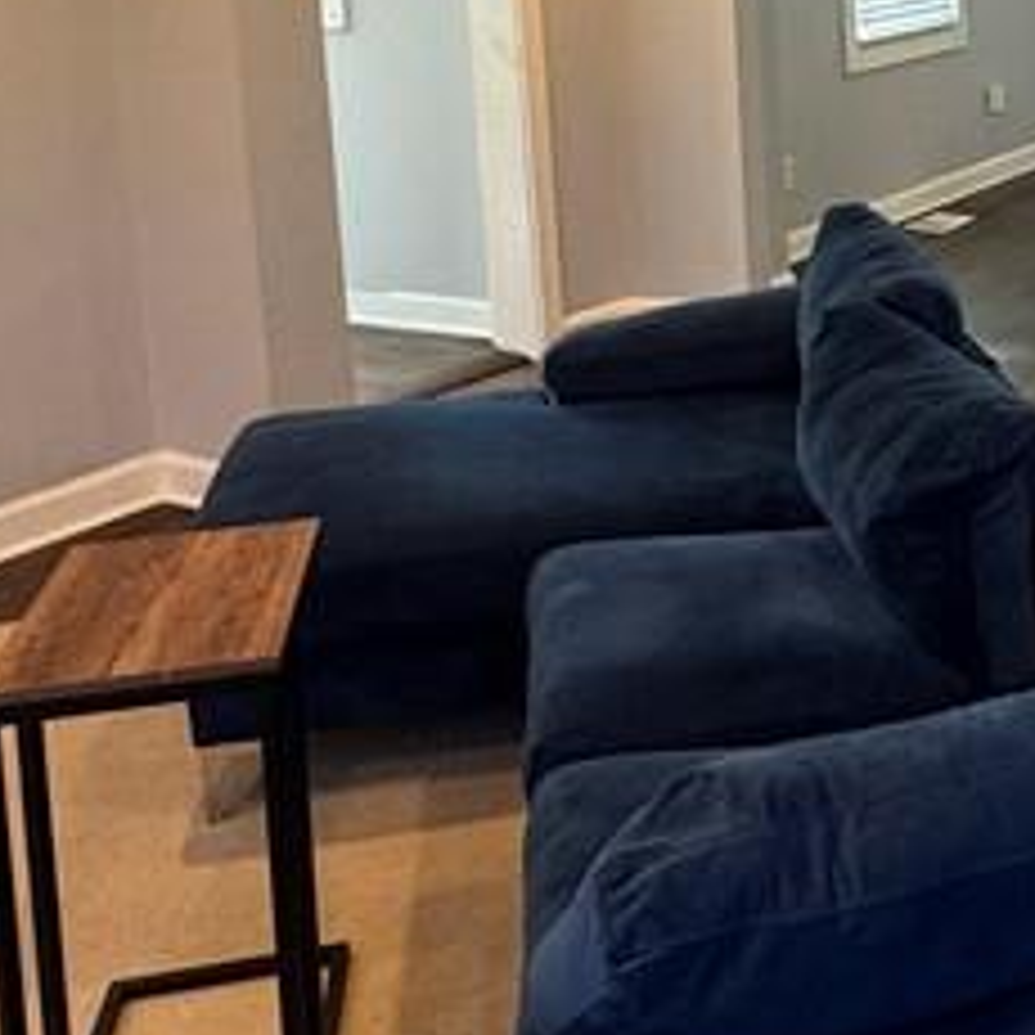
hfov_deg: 29.0
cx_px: 1048
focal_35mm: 55
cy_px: 81
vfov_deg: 29.6
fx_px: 1861
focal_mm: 2.22
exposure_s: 1/60
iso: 160
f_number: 2.2
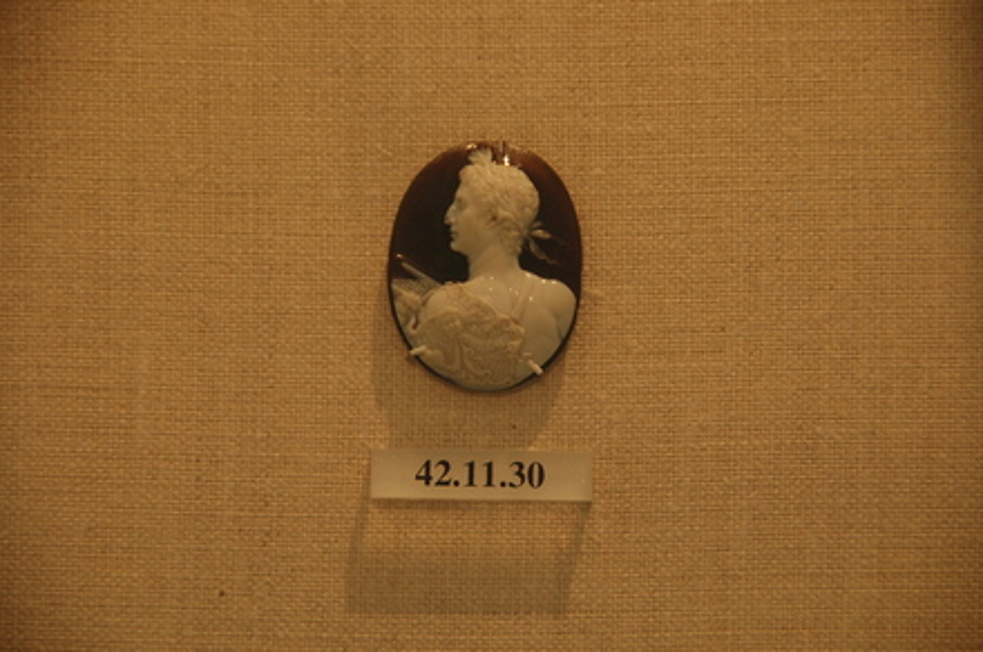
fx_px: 8180
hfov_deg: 6.9
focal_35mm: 300
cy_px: 326
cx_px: 492
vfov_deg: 4.6
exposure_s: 1/125
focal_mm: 200
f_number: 5.6
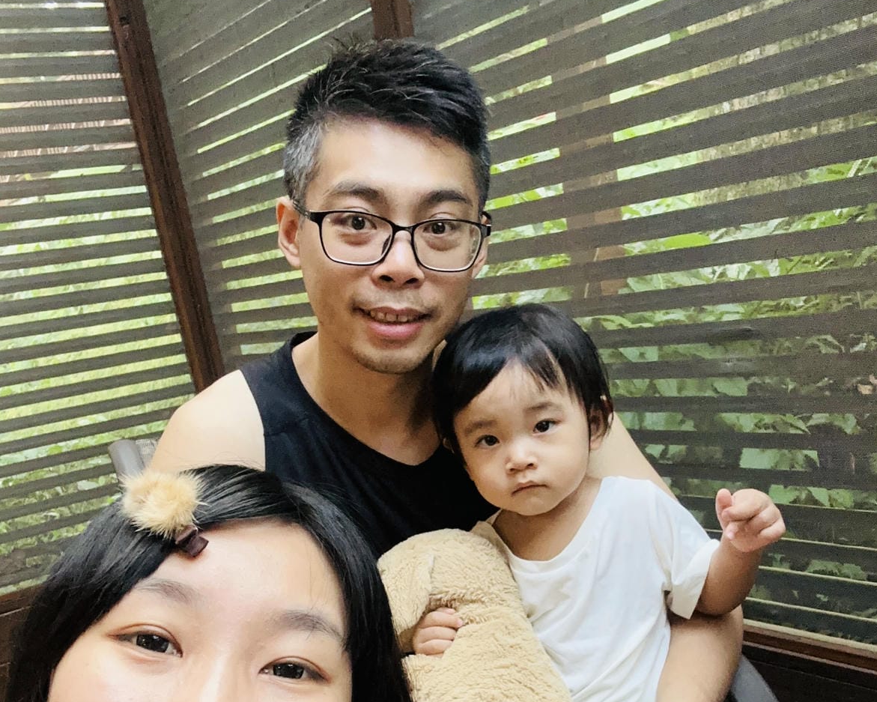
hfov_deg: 45.8
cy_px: 589
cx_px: 437
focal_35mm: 40
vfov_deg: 35.8
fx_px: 1038
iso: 250
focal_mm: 2.69
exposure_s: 1/60
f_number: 1.9
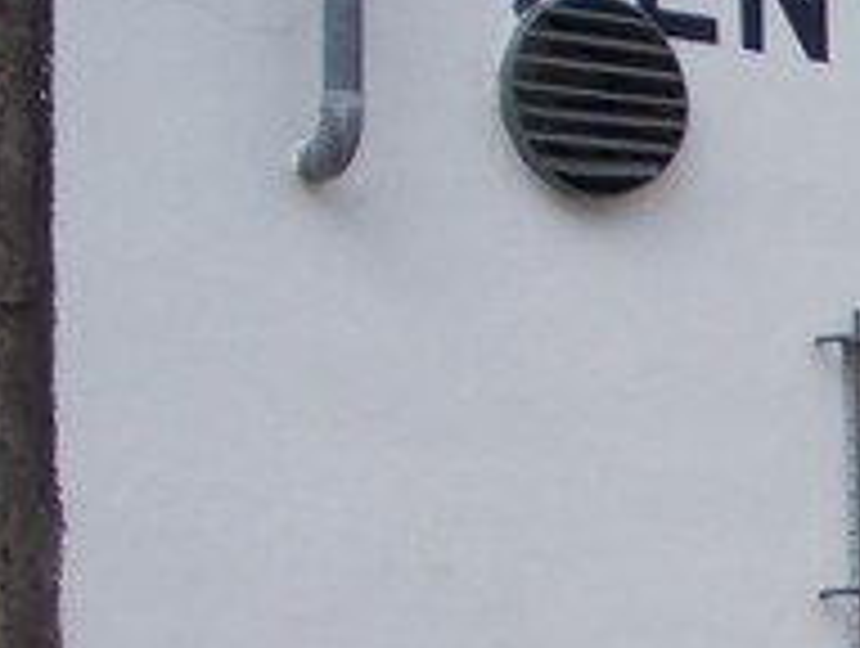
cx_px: 1594
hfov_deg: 11.9
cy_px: 724
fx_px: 3783
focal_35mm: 152
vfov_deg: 9.7
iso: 80
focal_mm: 5.3
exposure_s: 1/125
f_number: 6.2
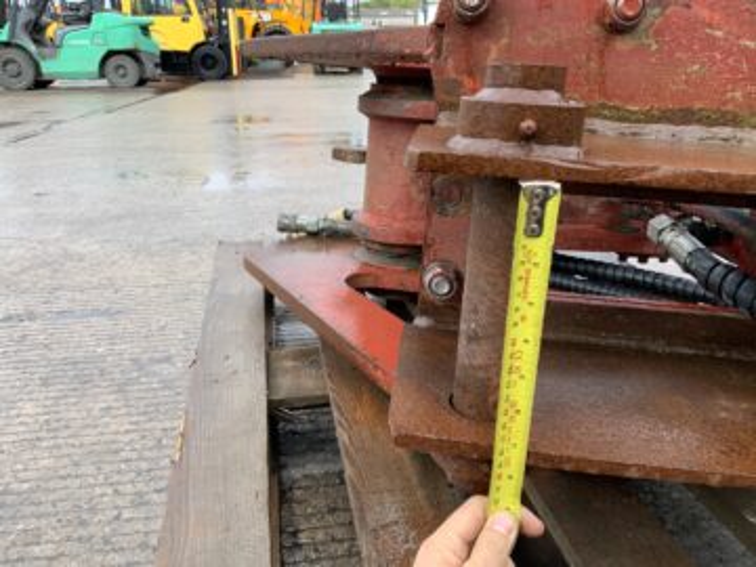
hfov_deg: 61.7
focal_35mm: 29
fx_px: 633
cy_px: 284
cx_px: 378
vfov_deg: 48.2
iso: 16
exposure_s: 1/412
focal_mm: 3
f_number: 1.8
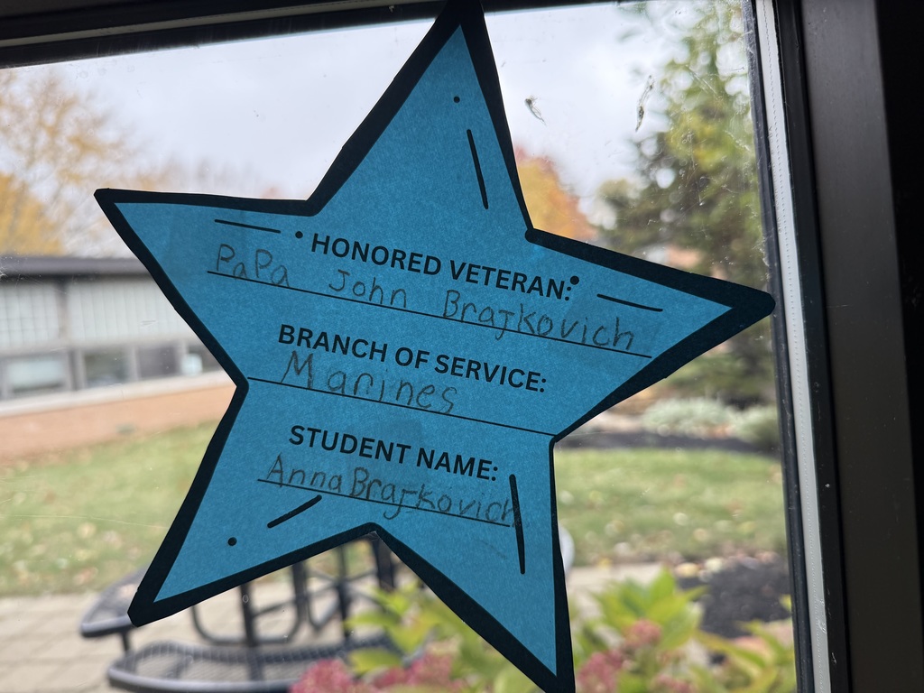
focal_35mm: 24
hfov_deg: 71.6
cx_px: 462
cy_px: 346
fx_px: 641
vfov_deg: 56.8
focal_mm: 6.76
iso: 100
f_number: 1.78
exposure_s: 1/270
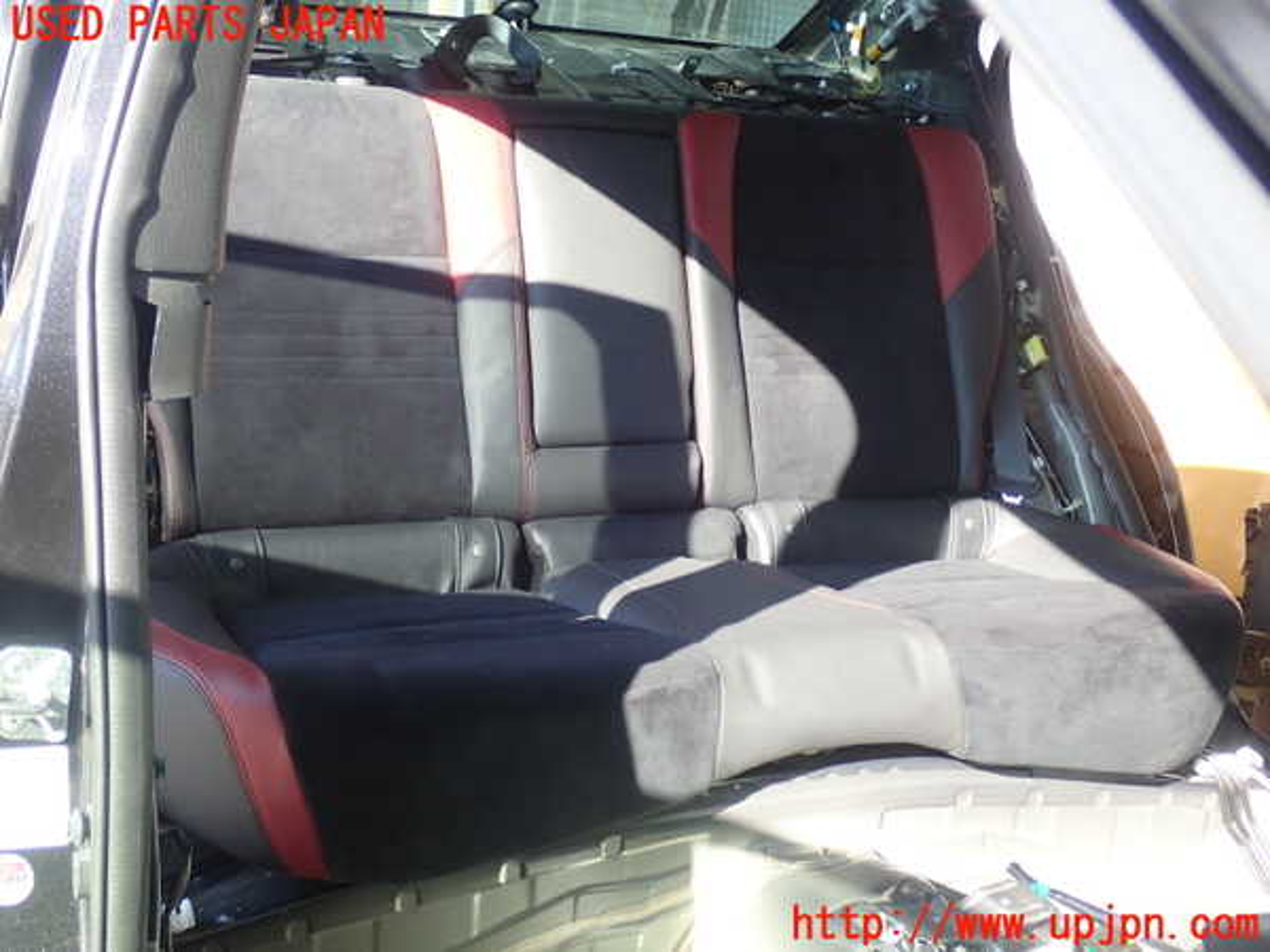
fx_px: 1578
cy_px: 476
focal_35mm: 43
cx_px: 635
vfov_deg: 33.6
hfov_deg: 43.9
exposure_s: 1/160
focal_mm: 7.86
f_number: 2.9
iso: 200
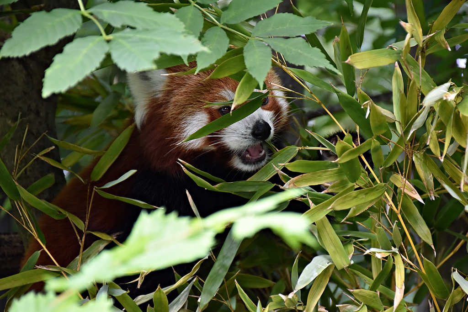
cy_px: 156
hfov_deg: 12.2
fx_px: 2184
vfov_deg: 8.2
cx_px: 234
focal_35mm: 168
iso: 1000
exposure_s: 1/125
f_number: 5.6
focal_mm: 112
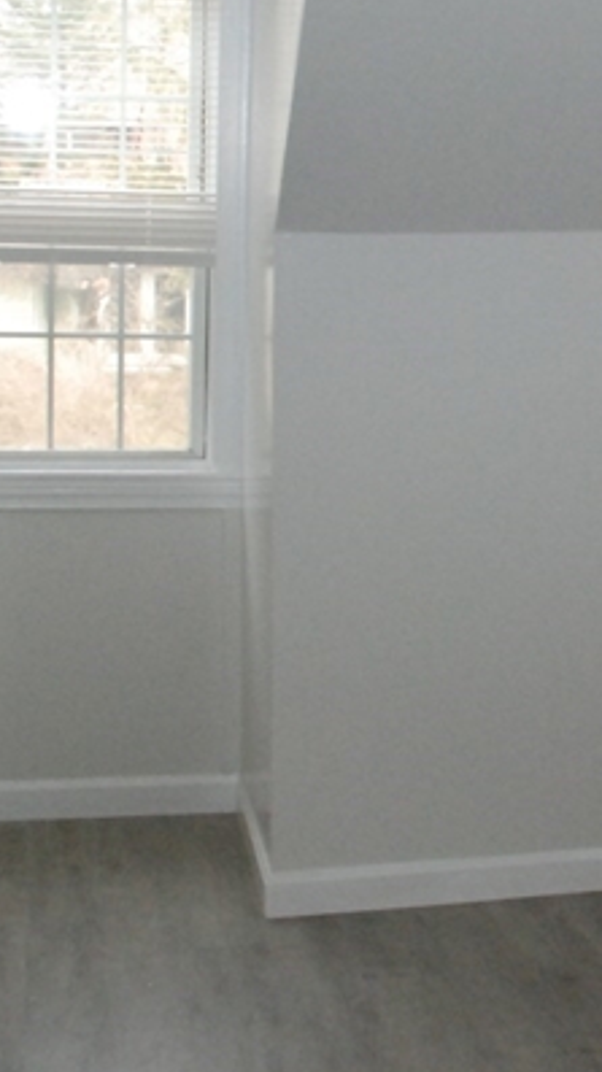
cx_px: 648
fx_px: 2074
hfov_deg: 16.1
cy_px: 408
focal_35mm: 73
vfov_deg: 28.9
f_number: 8
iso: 1600
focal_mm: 18
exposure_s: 1/200
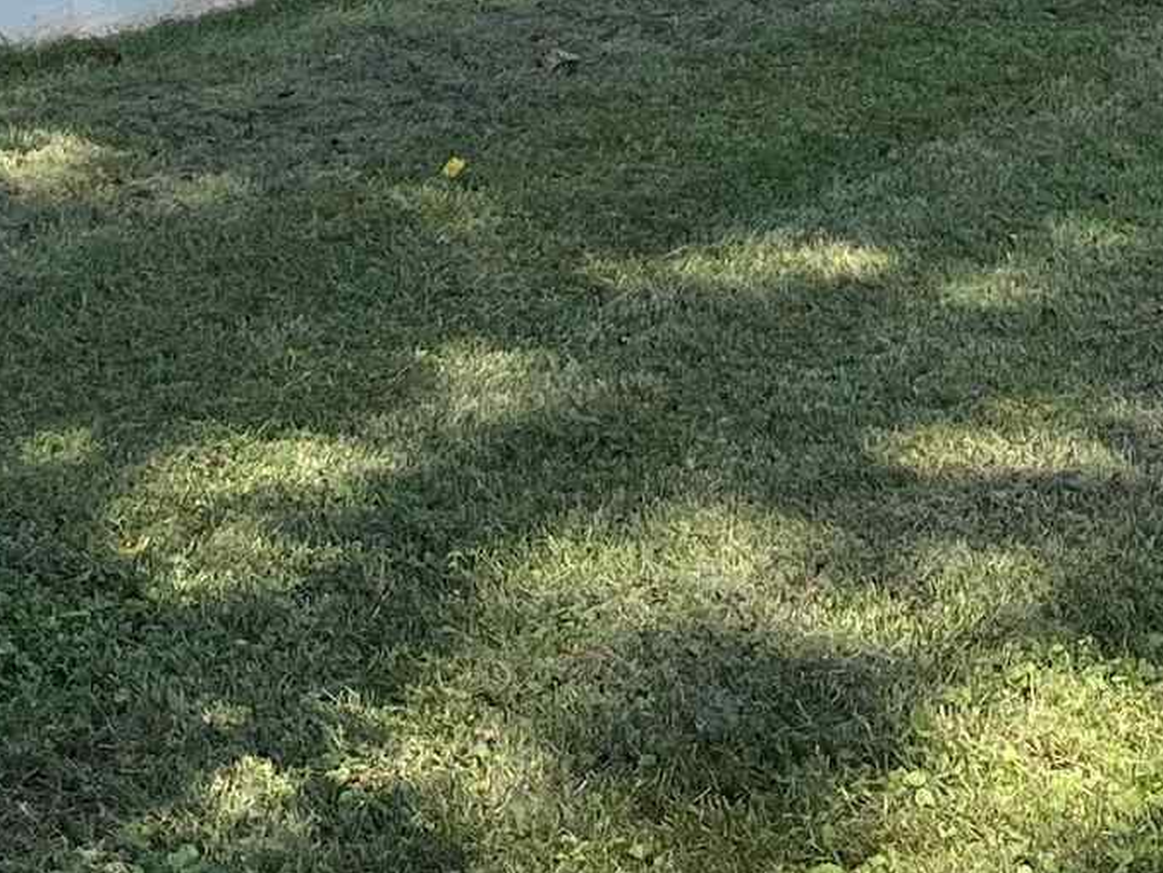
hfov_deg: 16.6
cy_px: -964
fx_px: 3965
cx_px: 778
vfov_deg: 11.2
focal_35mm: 118
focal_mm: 5.1
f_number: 1.6
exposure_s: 1/1890
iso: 50
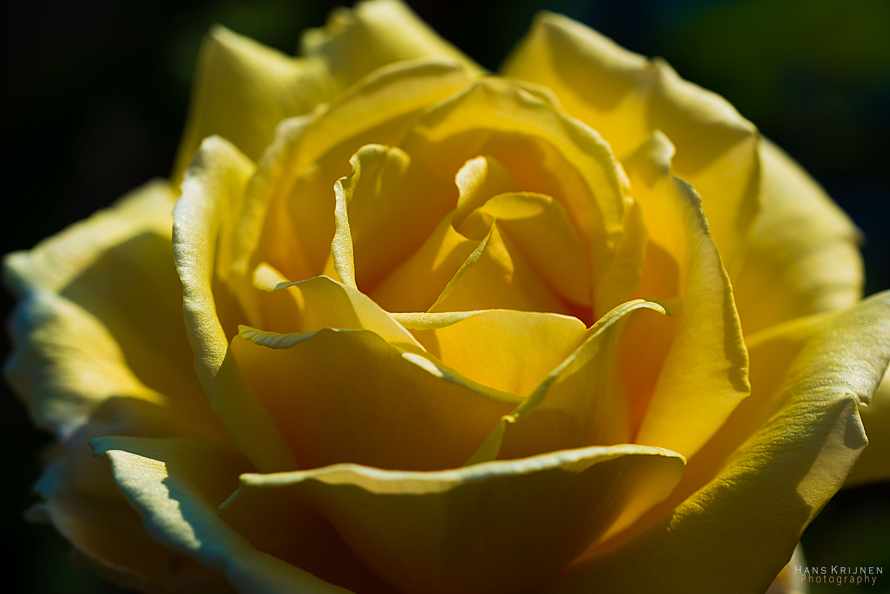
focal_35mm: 150
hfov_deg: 13.7
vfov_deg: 9.2
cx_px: 445
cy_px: 297
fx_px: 3710
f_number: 8
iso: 100
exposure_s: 1/500
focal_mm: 150
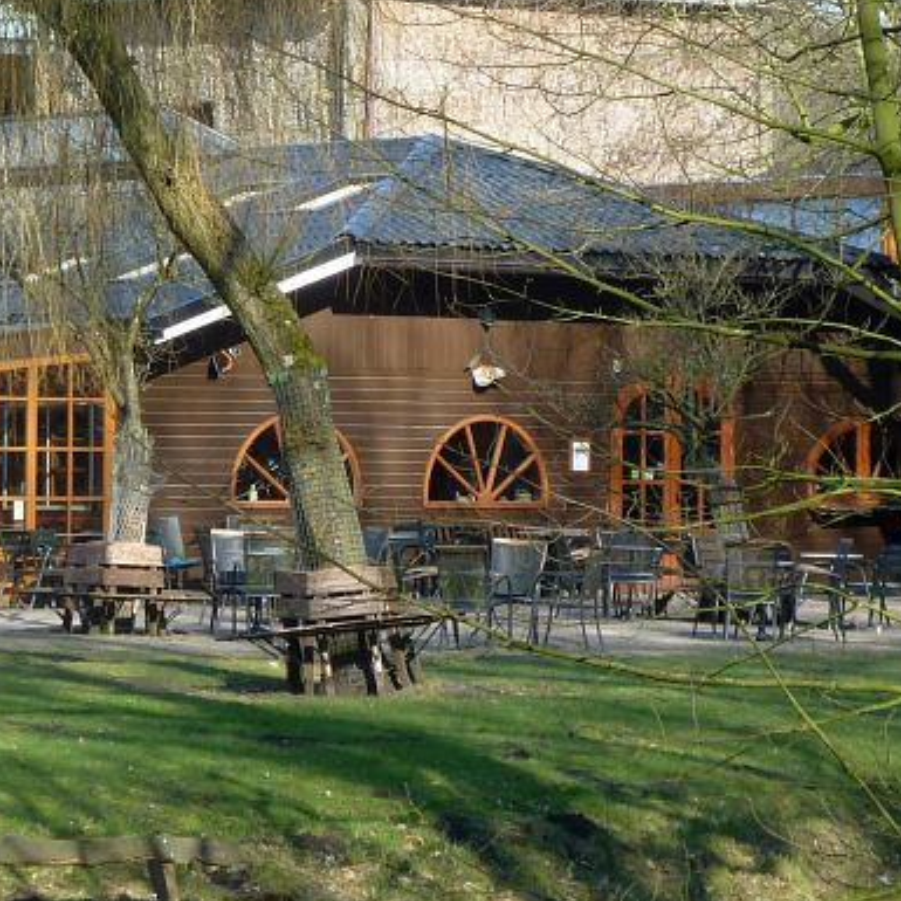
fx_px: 5389
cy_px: 268
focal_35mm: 183
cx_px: 501
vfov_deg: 9.5
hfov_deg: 9.6
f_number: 4.2
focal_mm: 12.8
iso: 80
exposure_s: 1/125
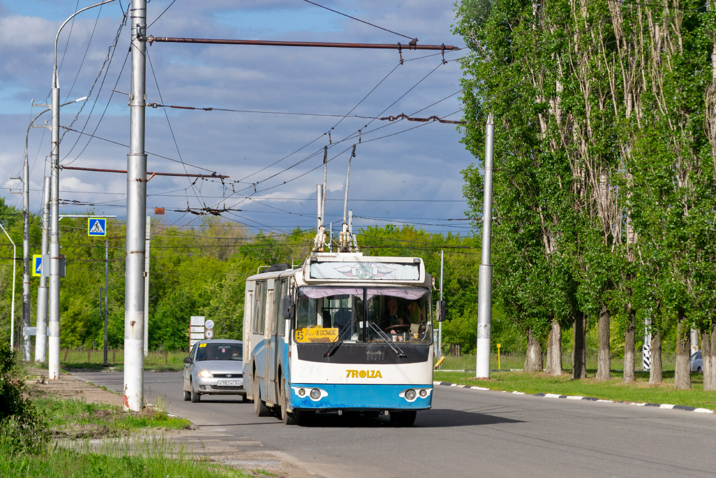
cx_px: 358
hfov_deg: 13.7
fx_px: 2983
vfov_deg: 9.1
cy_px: 239
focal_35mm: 150
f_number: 6.3
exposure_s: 1/2500
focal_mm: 100
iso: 400
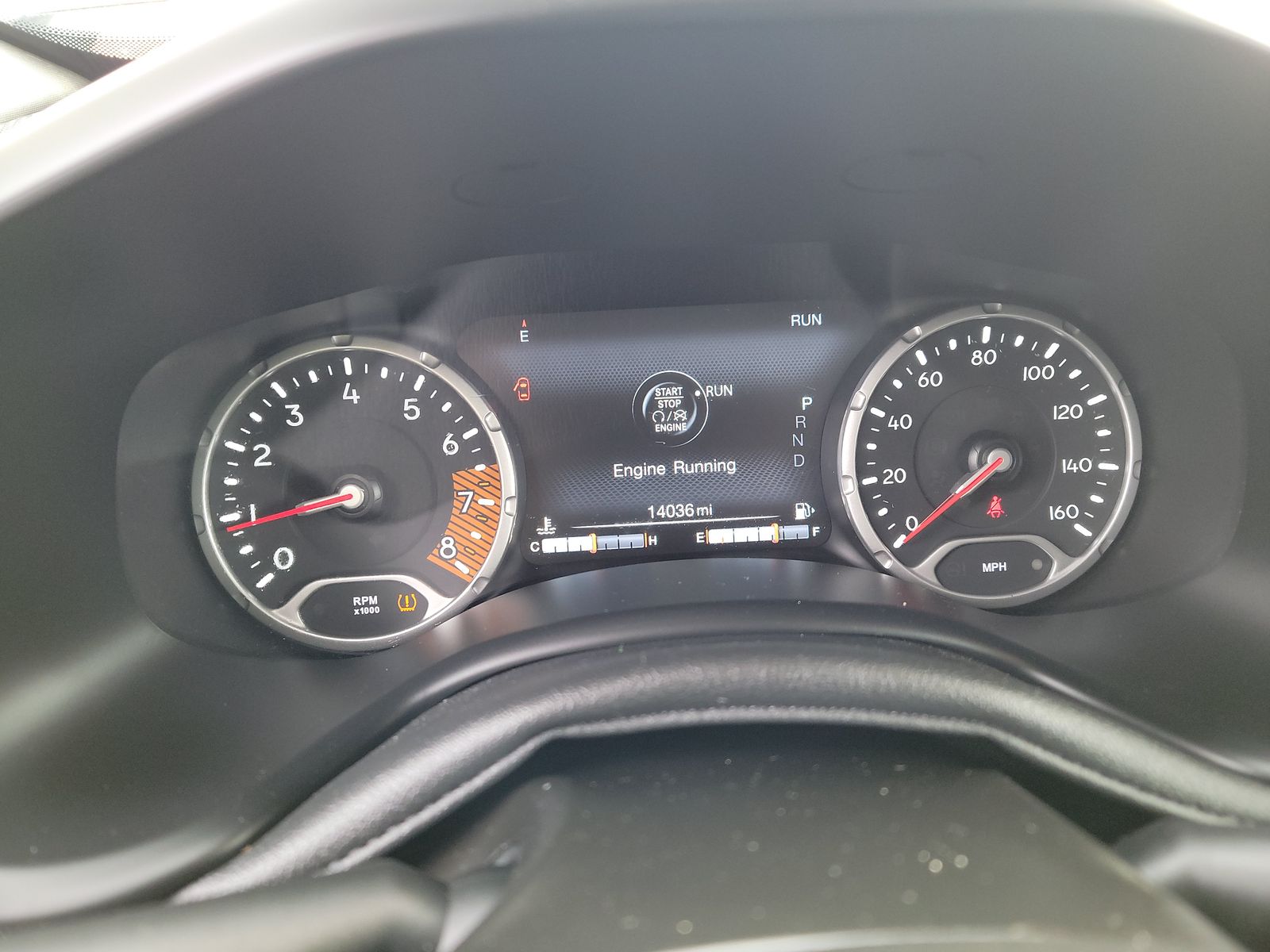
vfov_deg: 56.8
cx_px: 635
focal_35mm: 24
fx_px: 881
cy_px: 476
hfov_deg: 71.6
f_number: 1.8
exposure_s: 1/59
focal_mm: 6.7
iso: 432
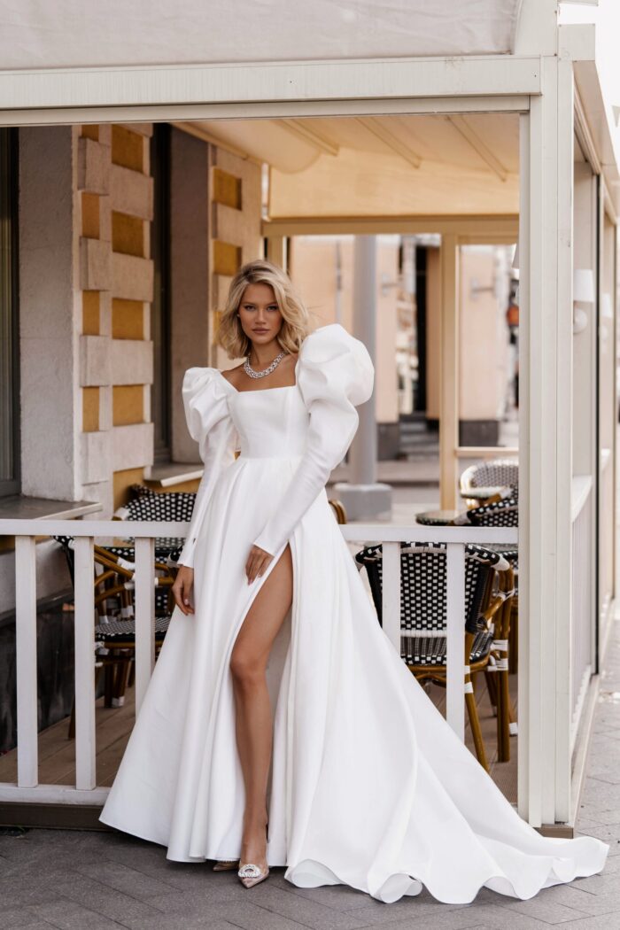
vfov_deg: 28.8
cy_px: 465
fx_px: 1808
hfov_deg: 19.5
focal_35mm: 70
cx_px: 310
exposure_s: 1/500
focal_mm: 70
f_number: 3.2
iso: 200
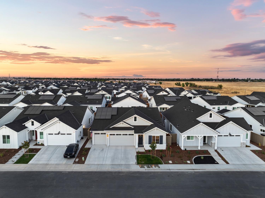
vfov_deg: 56.8
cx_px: 132
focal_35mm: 24
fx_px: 184
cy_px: 99
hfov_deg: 71.6
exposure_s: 1/15
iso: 130
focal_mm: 12.29
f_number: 2.8
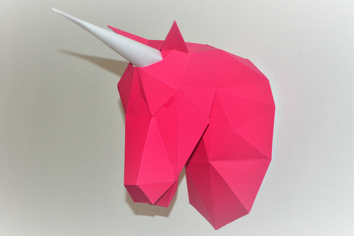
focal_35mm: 57
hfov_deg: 35.1
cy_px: 118
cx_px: 177
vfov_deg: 23.8
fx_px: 560
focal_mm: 38
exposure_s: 1/60
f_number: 4.5
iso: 1000
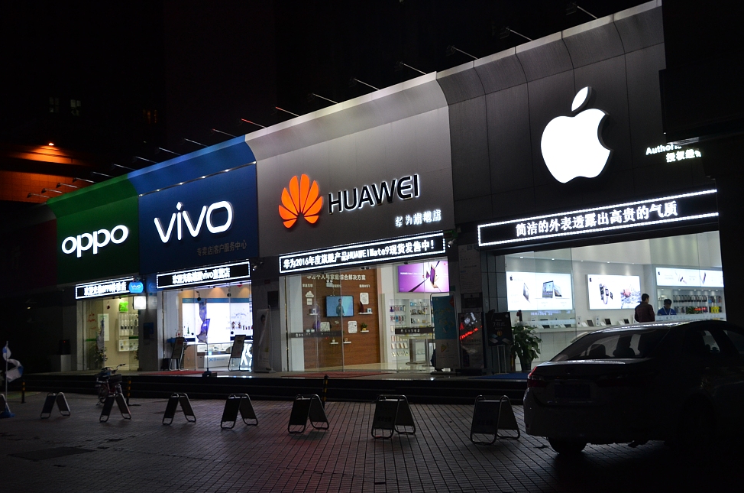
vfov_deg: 32.5
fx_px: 846
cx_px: 374
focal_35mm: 41
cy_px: 244
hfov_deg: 47.5
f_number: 5.6
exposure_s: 1/125
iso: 800
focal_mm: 26
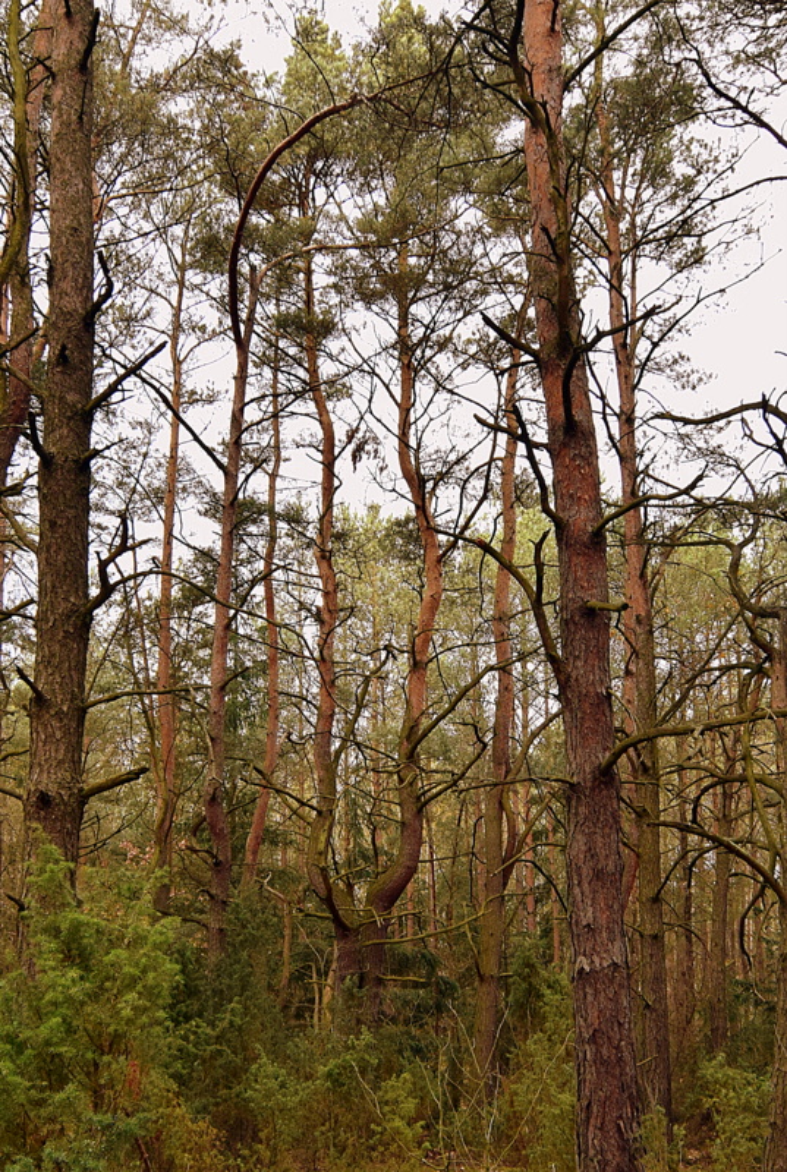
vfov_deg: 85.3
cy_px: 586
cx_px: 394
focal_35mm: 20
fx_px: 636
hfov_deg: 63.5
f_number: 8
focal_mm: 13
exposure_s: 1/60
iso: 400
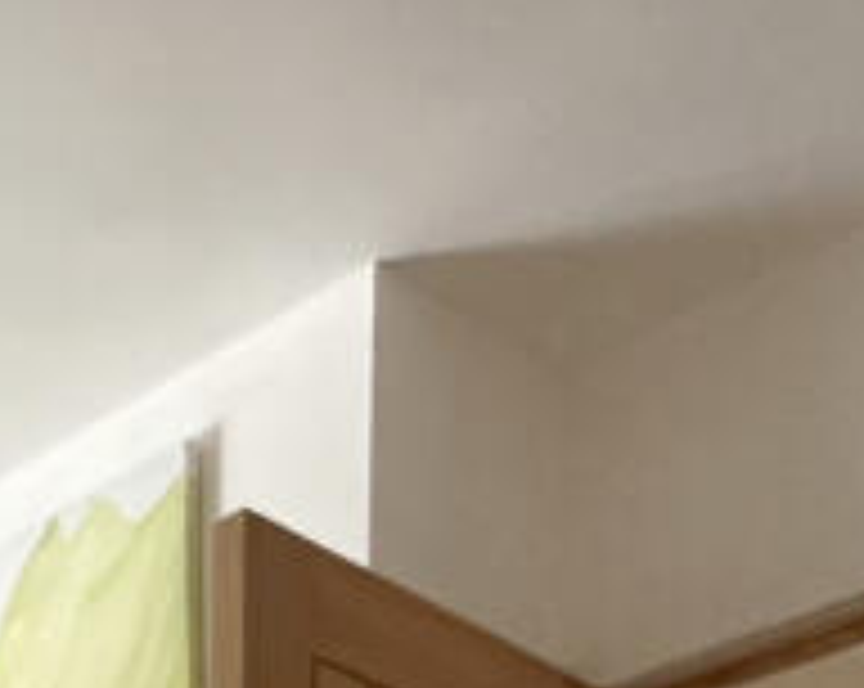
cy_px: 1574
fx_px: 1864
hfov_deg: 19.4
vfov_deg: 14.8
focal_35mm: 73
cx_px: -698
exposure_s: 1/159
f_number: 2.2
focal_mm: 2.22
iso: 64
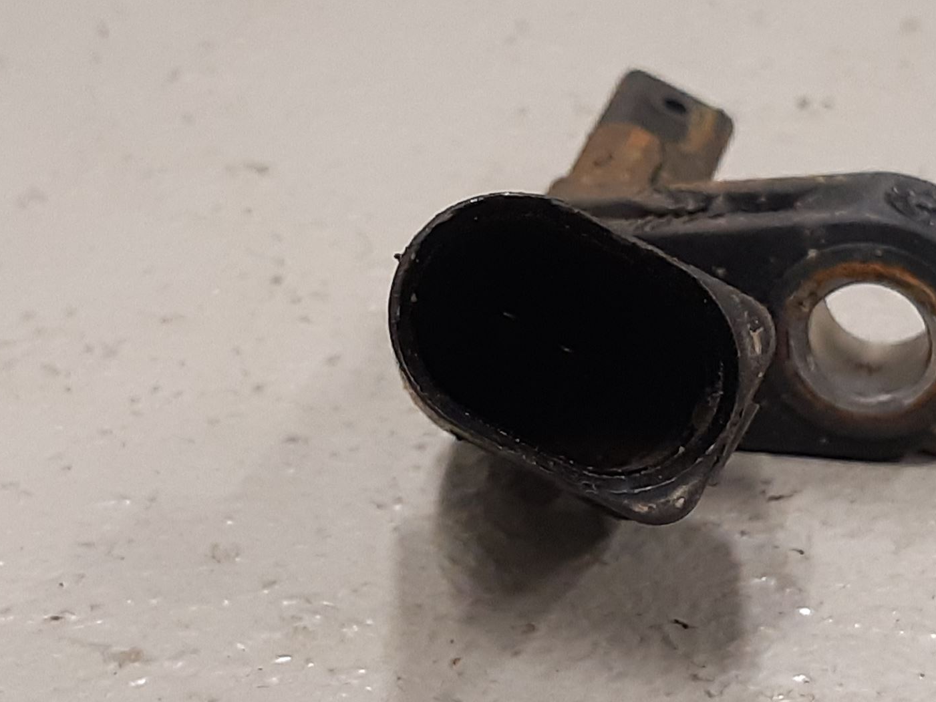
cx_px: 590
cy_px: 371
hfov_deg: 48.5
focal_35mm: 38
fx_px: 1028
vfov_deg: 37.7
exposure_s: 1/50
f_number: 1.7
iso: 160
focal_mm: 3.93
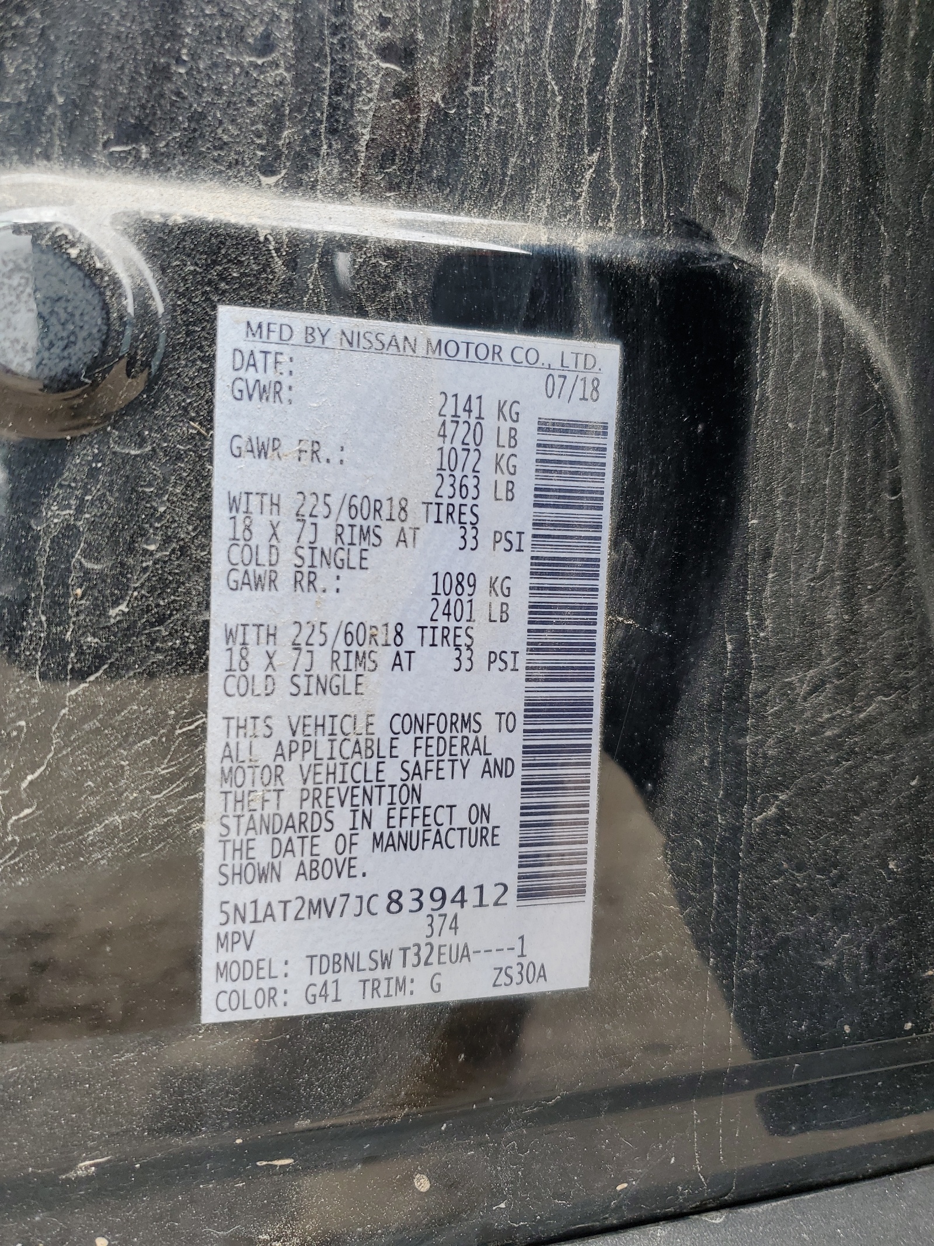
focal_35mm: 26
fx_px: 935
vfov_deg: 67.3
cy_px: 623
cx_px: 467
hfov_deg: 53.1
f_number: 1.5
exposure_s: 1/185
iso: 50
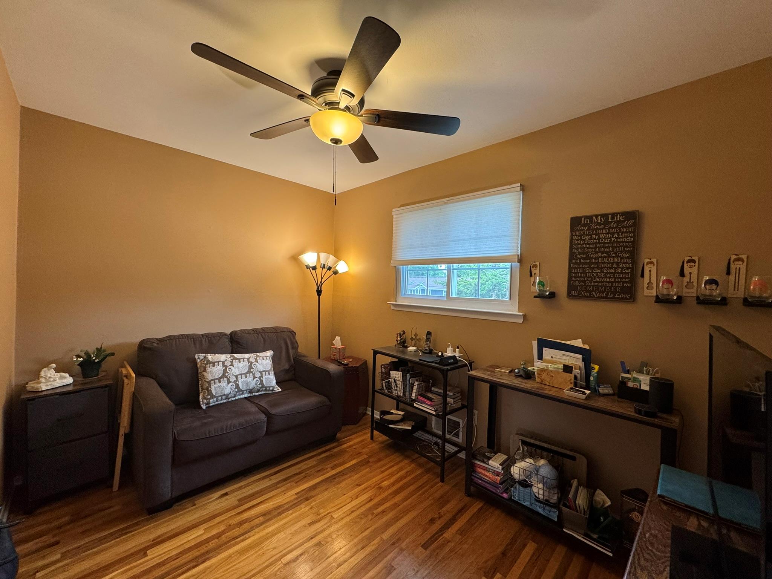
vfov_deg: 85.7
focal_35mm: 14
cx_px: 386
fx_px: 312
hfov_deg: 102.1
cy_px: 290
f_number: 2.2
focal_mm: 2.22
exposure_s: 1/120
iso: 200
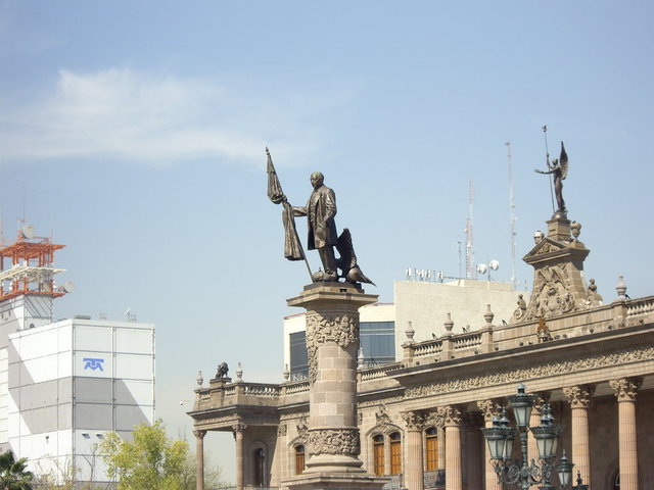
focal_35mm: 114
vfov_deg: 13.0
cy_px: 245
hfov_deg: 17.3
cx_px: 327
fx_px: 2154
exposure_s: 1/200
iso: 50
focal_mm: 18.6
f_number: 5.2
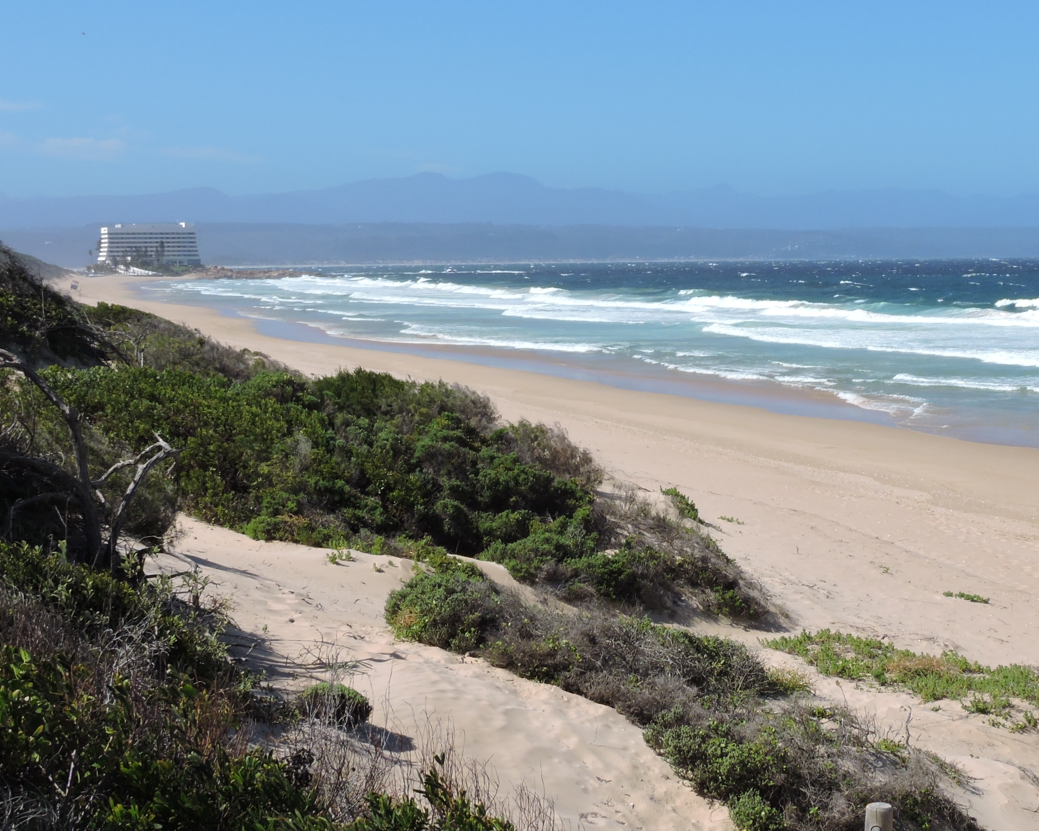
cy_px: 450
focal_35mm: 61
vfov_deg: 25.0
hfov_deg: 30.7
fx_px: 1876
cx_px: 712
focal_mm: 5.9
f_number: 3.6
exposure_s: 1/1250
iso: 100
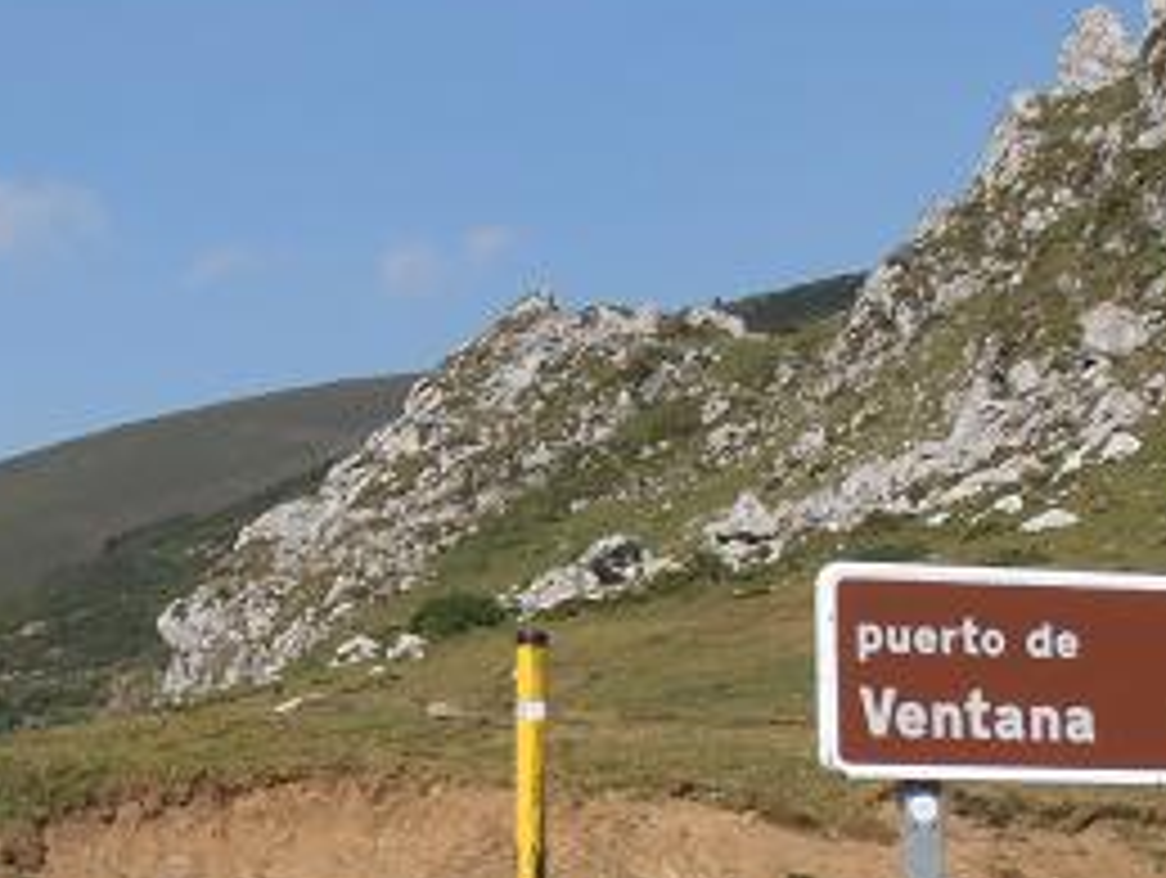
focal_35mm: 116
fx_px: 3913
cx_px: 266
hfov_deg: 16.8
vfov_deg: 12.7
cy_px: 756
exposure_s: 1/800
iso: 80
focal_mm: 10.04
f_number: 4.5
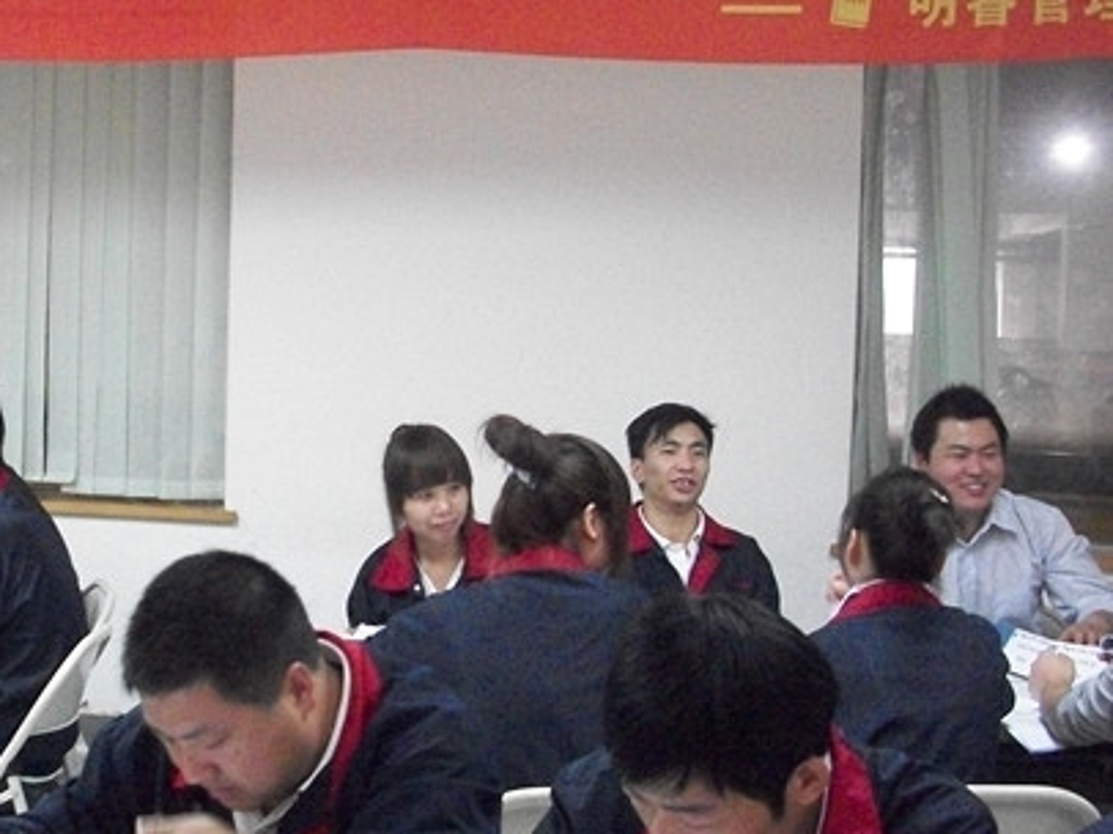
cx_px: 184
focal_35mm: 69
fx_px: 2217
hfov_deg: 27.5
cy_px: 494
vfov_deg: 21.3
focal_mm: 6.3
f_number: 3.1
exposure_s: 1/30
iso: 640
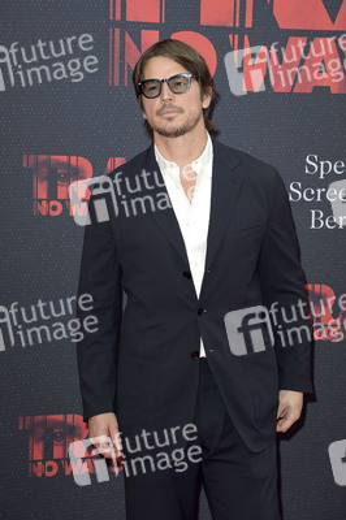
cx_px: 173
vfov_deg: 21.5
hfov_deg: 14.4
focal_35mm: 95
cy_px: 260
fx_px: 1372
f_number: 7.1
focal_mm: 95
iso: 400
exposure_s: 1/250
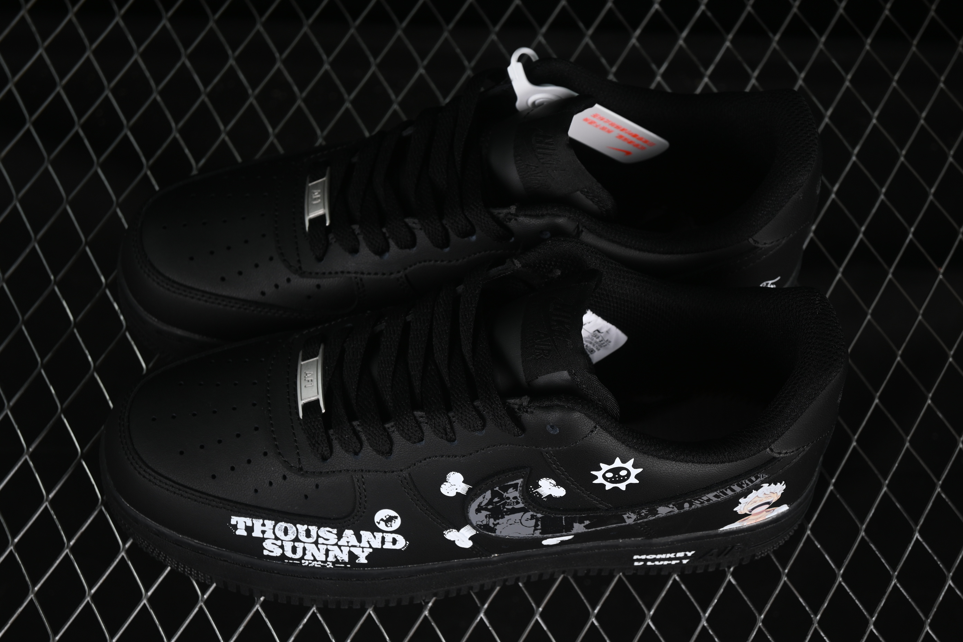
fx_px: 2006
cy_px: 321
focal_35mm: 75
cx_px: 482
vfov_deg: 18.2
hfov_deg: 27.0
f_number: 6.3
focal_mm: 50
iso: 160
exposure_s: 1/50
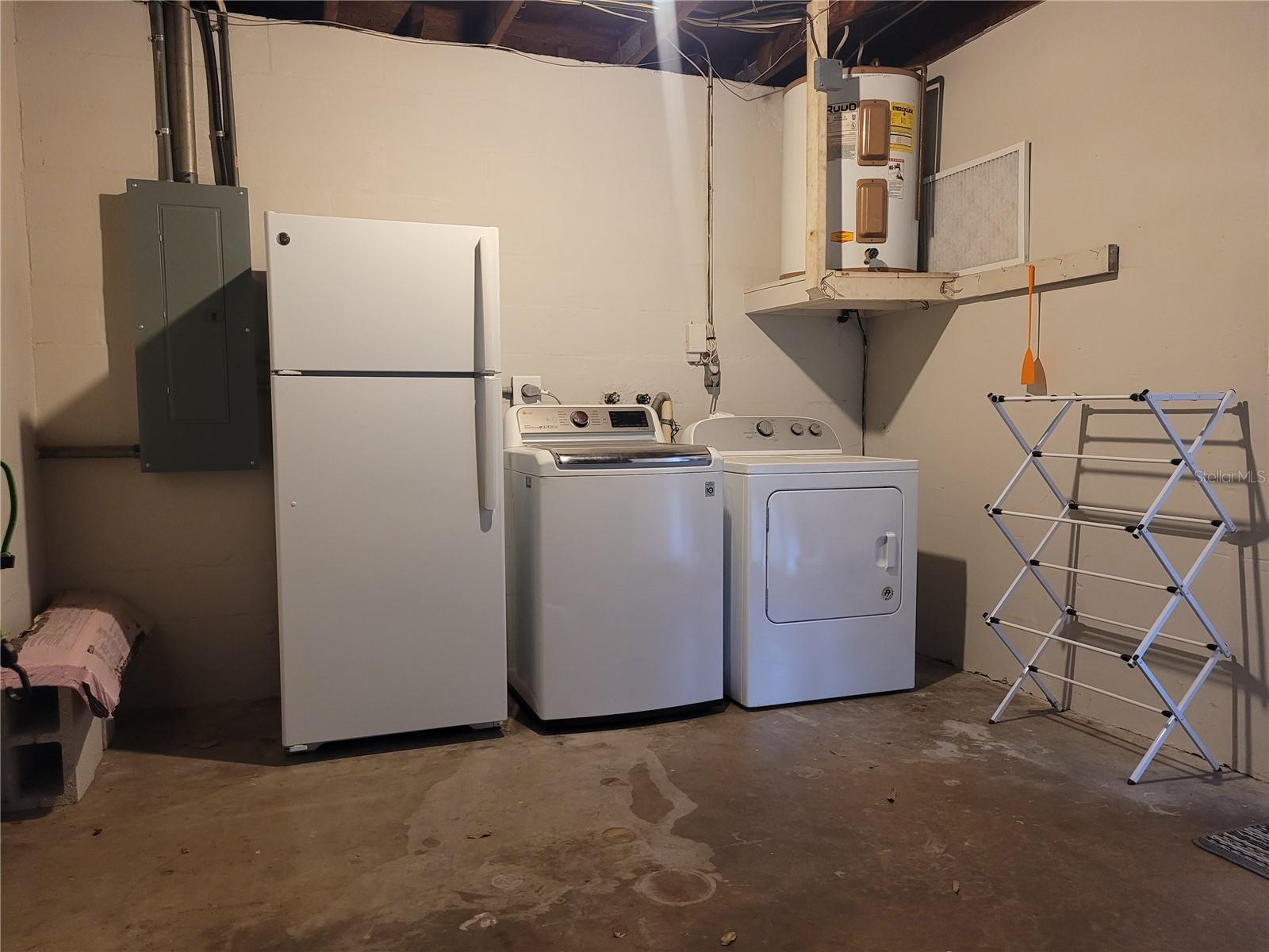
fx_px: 953
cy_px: 476
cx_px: 634
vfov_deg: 53.1
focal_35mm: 26
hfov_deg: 67.3
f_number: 1.8
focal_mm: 5.4
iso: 400
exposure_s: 1/40
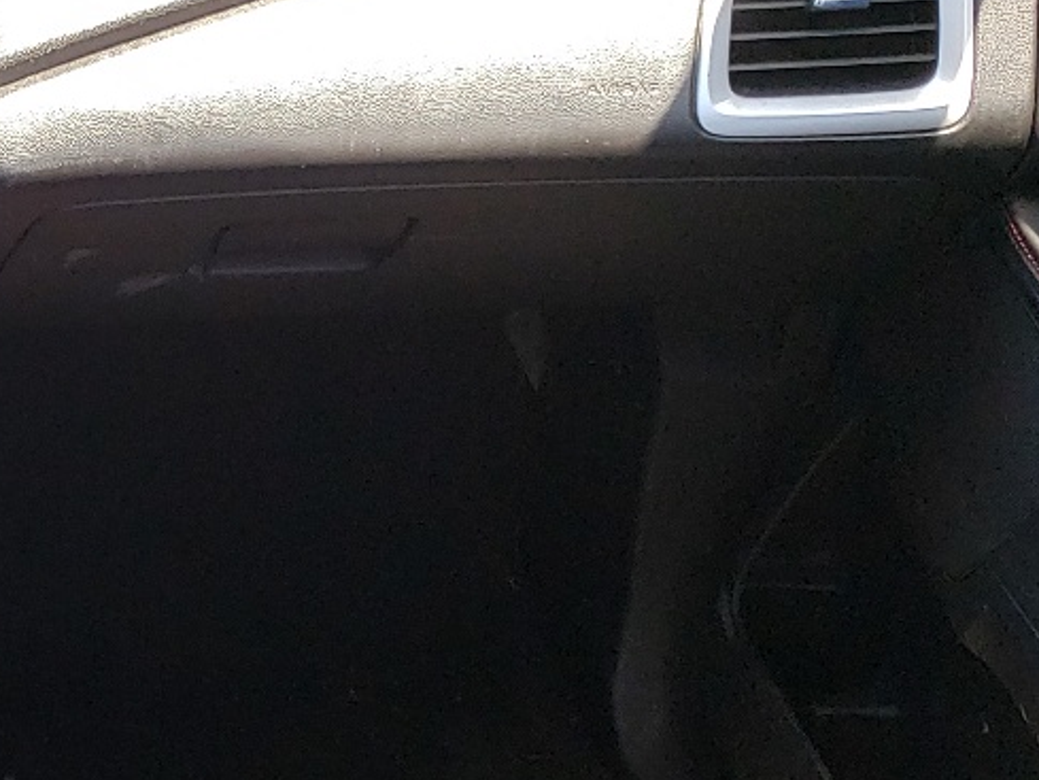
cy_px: 601
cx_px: -406
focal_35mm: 85
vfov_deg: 17.3
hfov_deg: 20.5
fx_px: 2552
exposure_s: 1/154
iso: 50
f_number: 1.5
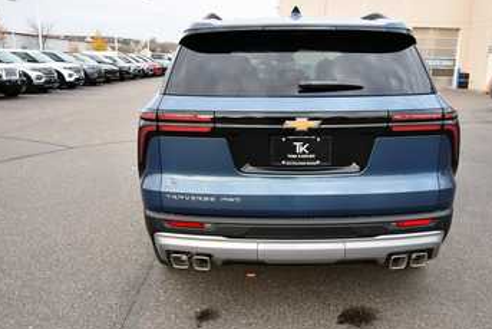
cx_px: 280
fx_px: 479
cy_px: 162
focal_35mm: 35
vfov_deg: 37.9
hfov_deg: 54.2
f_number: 5.6
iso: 800
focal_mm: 20
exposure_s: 1/250
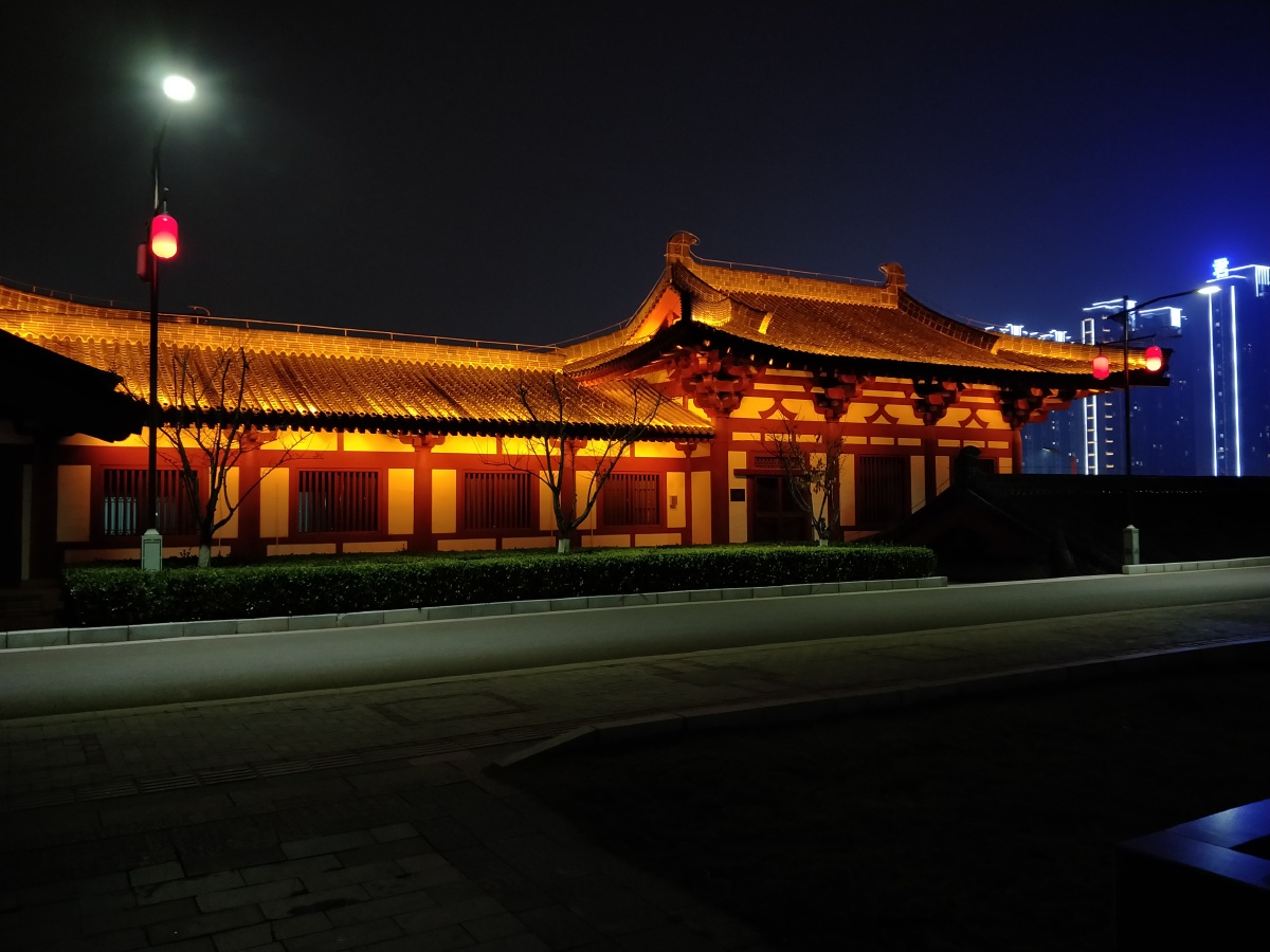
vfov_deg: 54.9
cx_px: 635
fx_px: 917
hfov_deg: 69.4
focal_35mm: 25
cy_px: 476
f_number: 1.7
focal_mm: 4.27
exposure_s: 1/17
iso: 725
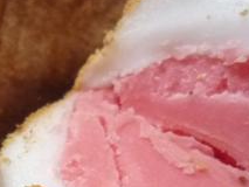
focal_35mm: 75
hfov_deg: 24.6
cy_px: 180
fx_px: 540
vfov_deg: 19.2
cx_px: -9
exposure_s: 1/25
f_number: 2.8
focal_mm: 4.4
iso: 400
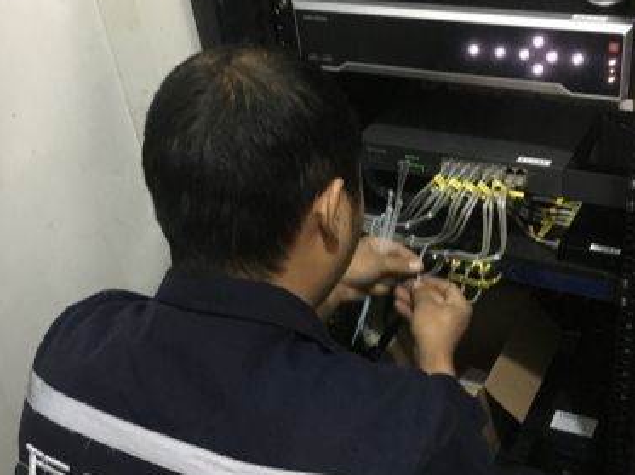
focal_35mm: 35
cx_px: 380
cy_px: 260
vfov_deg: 40.6
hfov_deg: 52.3
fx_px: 641
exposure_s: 1/17
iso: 500
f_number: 2.2
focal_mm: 4.15
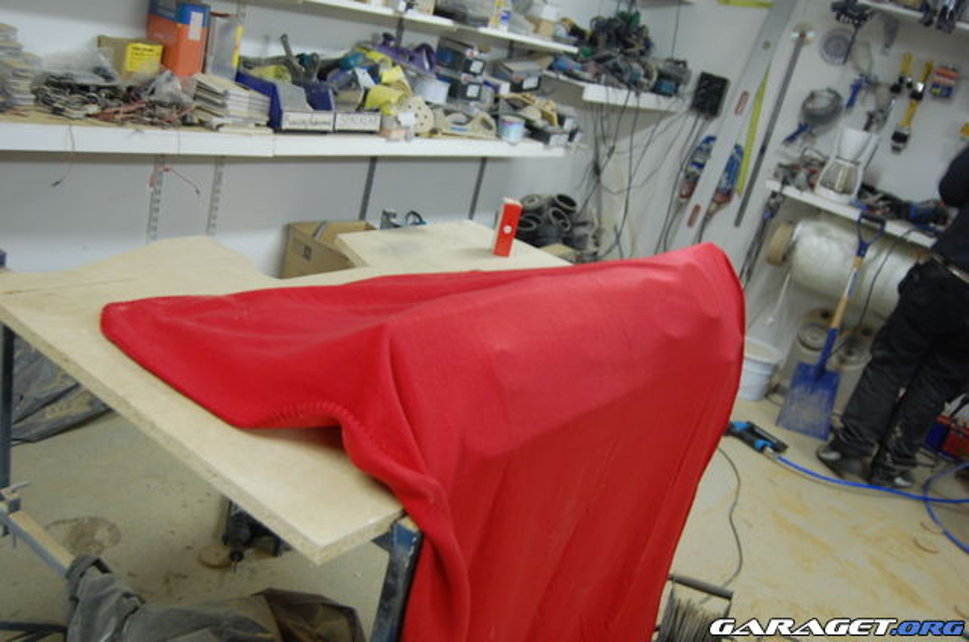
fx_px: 886
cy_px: 321
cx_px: 484
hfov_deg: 57.3
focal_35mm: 33
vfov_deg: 39.8
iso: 800
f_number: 3.8
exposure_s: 1/13
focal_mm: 22
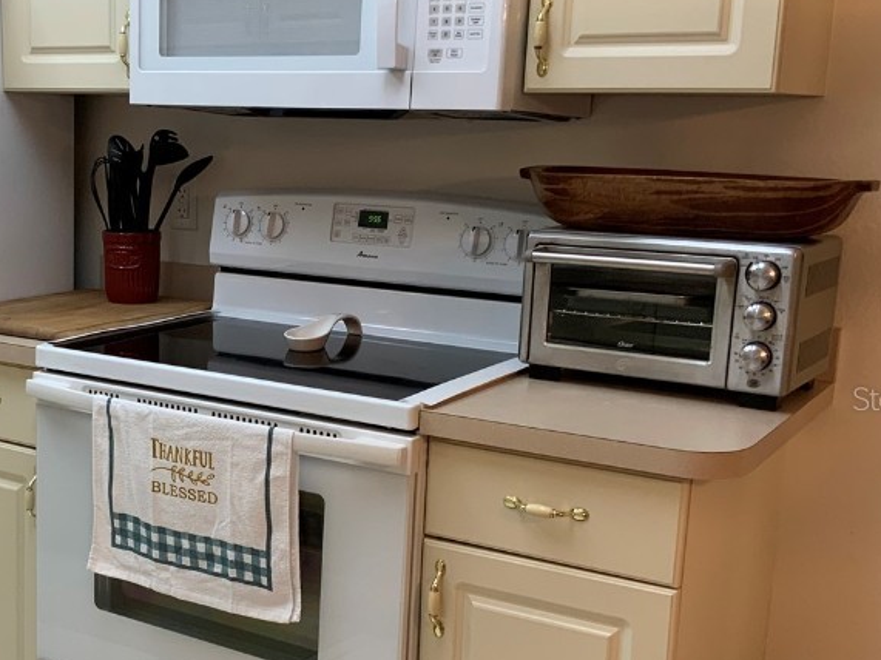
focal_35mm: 52
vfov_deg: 28.0
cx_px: 208
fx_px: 1323
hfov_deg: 35.9
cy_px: 398
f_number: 1.8
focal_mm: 3
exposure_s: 1/60
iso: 50
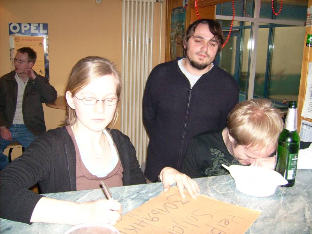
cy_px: 117
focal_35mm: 35
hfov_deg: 52.6
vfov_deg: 40.7
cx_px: 156
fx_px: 315
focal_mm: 5.95
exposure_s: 1/60
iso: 100
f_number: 2.8
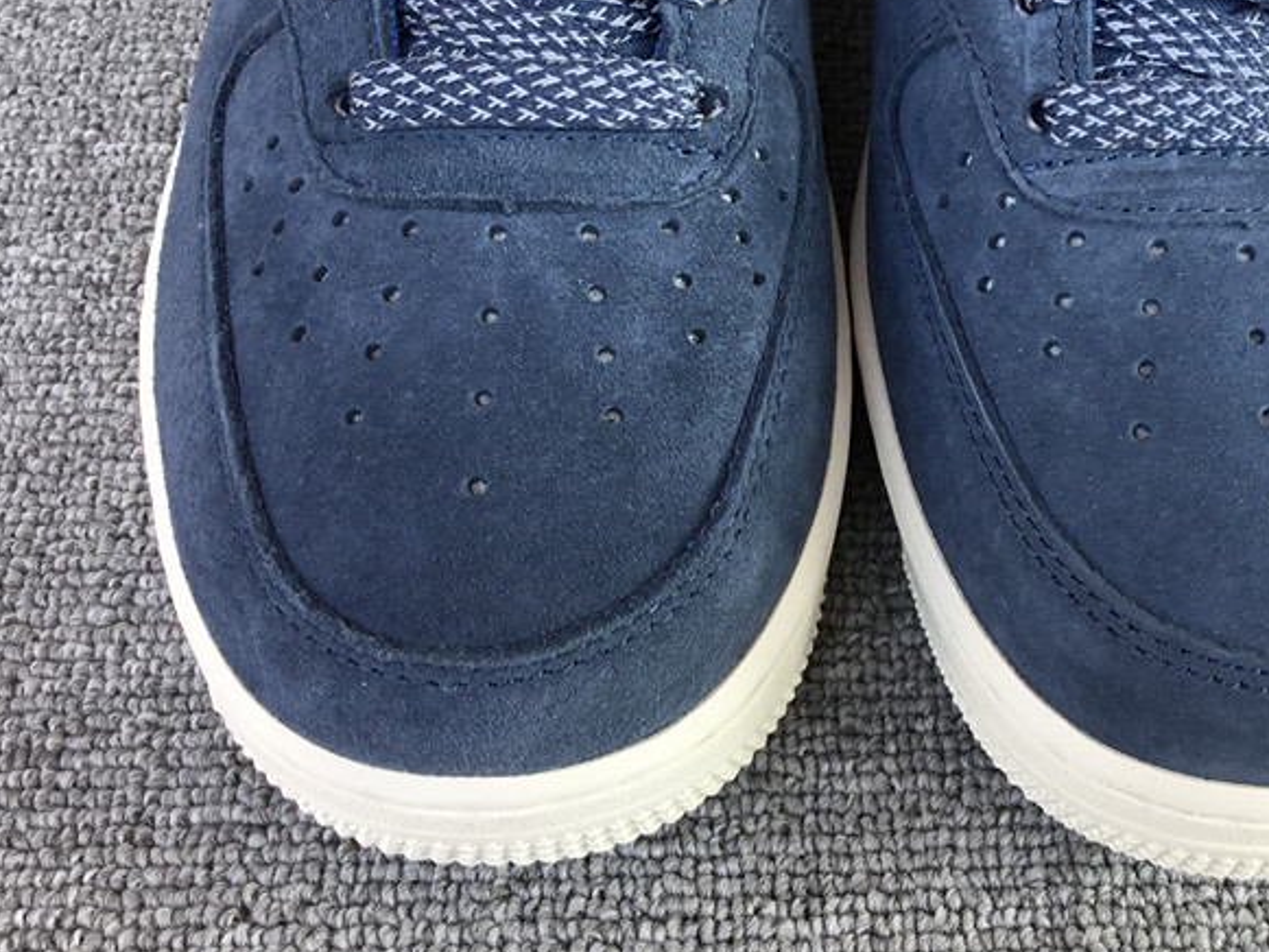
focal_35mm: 48
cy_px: 285
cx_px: 863
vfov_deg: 30.0
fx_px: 1760
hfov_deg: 39.1
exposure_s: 1/100
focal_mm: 3.3
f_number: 2.4
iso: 25
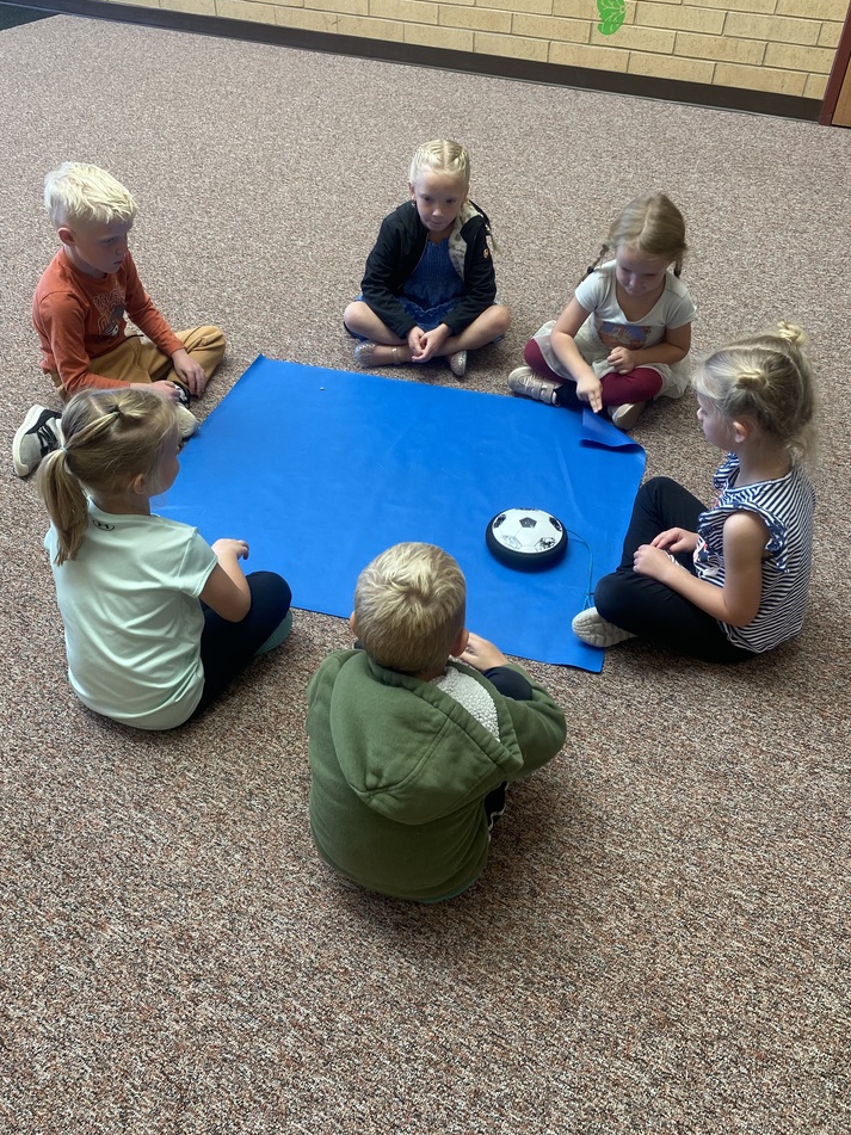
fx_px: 918
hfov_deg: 49.7
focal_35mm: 28
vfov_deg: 63.4
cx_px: 413
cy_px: 541
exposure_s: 1/60
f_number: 1.8
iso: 64
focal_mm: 4.25
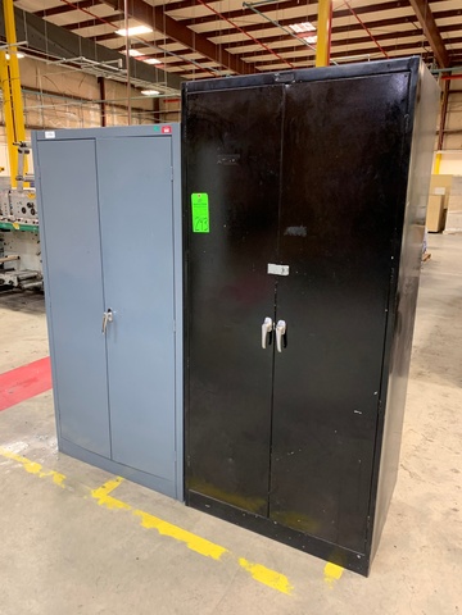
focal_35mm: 26
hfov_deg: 53.1
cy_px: 308
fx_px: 463
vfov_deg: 67.3
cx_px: 231
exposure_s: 1/40
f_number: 1.8
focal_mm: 4.25
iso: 250
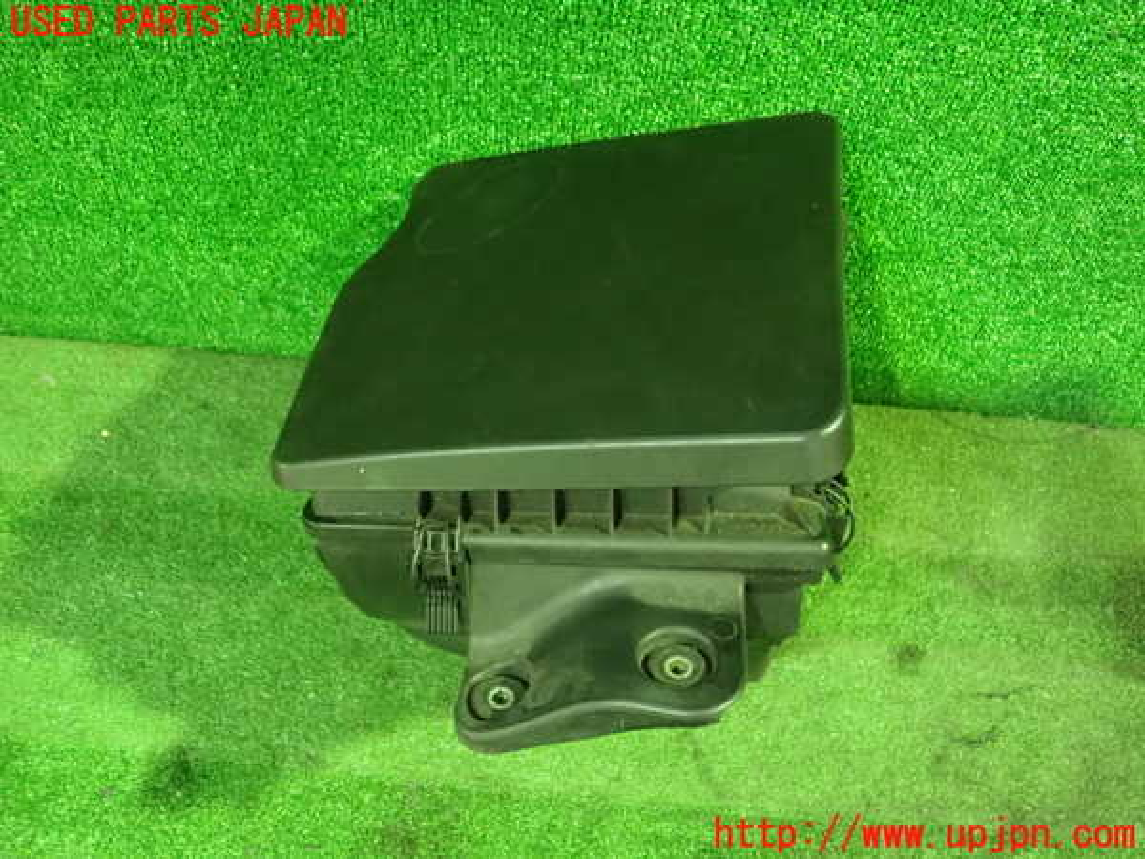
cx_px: 572
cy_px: 430
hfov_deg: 60.0
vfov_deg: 46.8
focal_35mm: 30
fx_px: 992
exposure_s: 1/30
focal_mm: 5.5
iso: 1600
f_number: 2.3
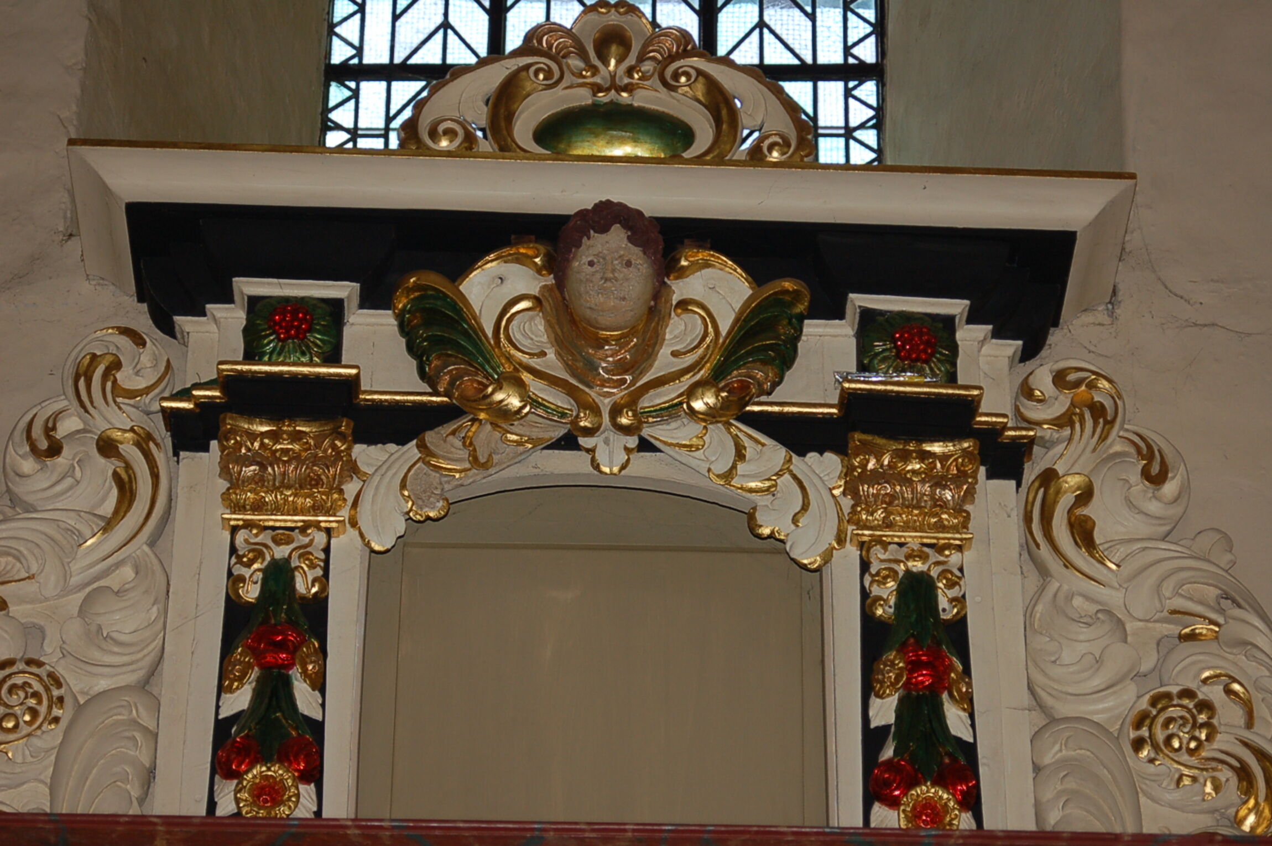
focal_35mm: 120
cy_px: 423
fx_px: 4236
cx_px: 636
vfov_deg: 11.4
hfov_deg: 17.1
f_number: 5.6
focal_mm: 80
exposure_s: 1/60
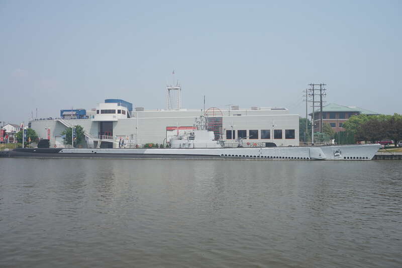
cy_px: 134
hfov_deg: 57.2
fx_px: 368
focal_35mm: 33
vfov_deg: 40.0
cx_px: 201
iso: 100
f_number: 9
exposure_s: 1/250
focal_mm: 22
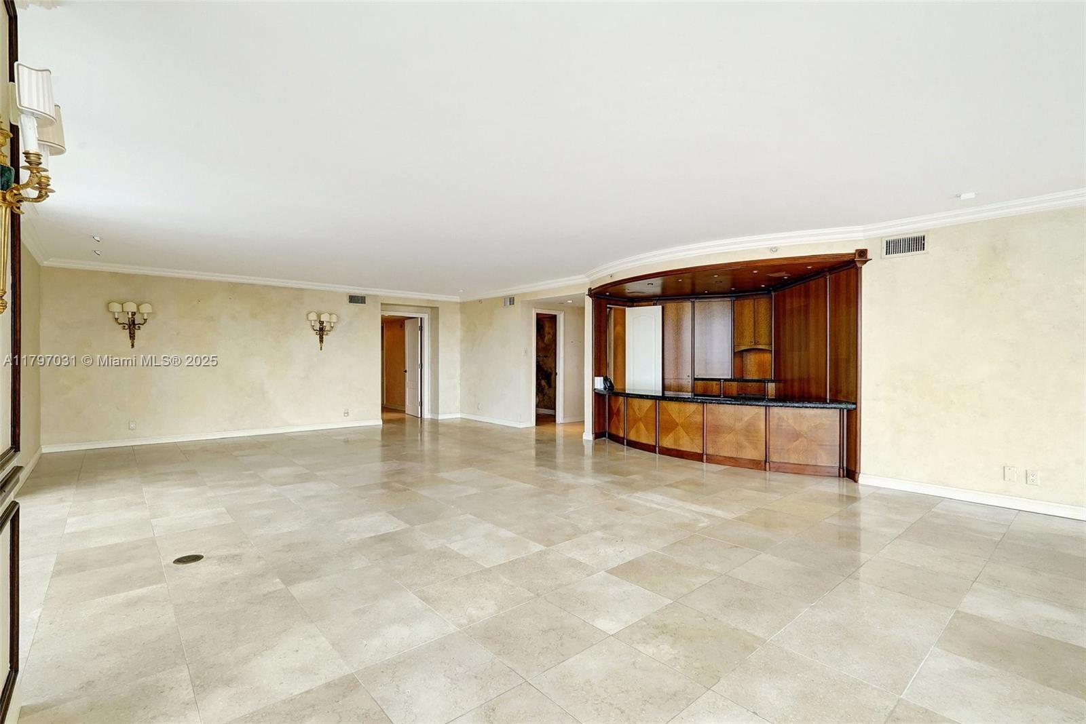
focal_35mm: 16
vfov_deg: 73.8
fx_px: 483
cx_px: 543
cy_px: 362
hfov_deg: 96.7
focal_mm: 16
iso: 640
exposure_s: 1/13
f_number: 13
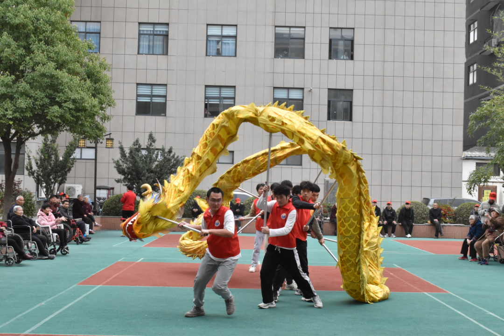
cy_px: 168
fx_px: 714
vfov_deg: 26.5
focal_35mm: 51
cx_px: 252
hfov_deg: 38.9
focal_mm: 34
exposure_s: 1/500
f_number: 11
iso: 1600
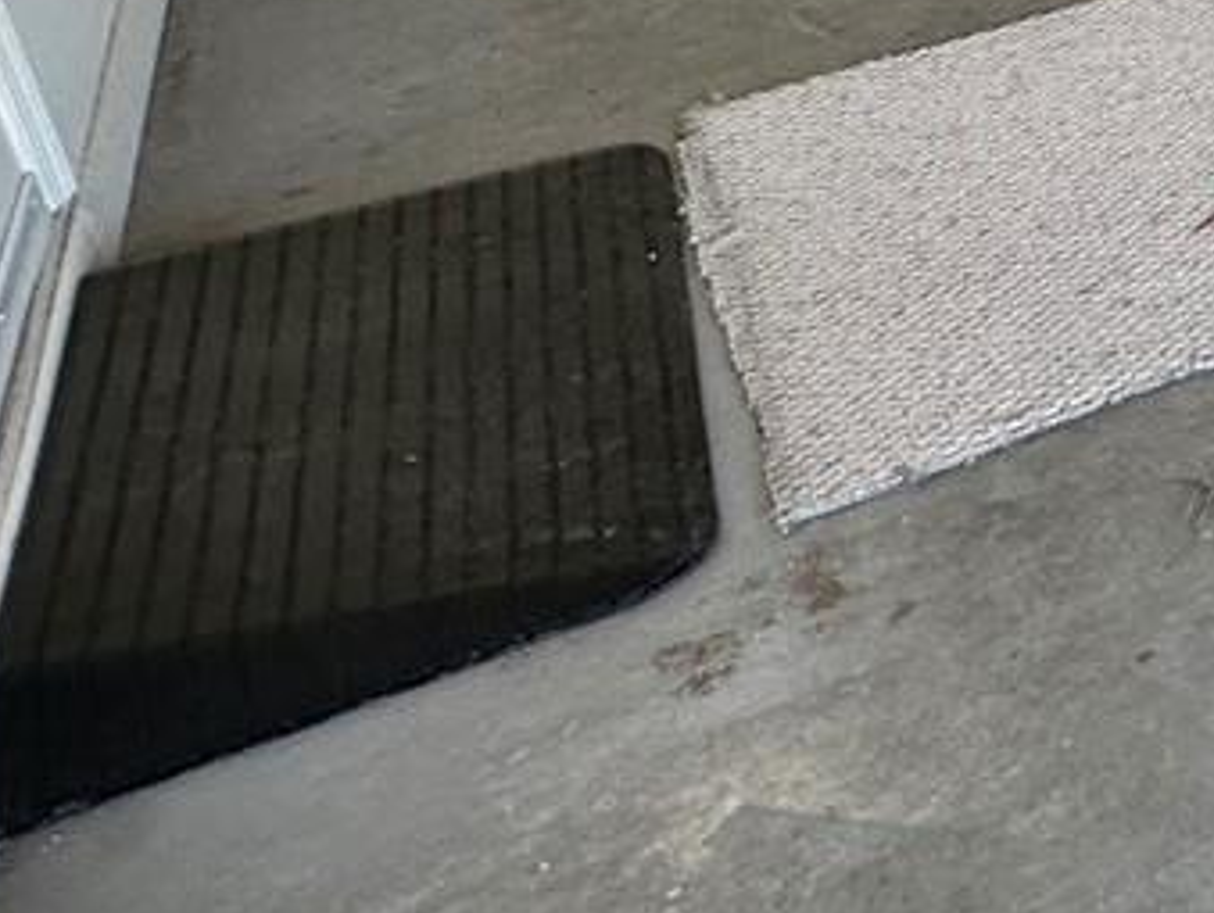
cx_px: 2478
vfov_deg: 19.6
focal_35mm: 66
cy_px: -426
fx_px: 2317
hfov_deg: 18.3
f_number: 2.2
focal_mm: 2.22
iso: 100
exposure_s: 1/99
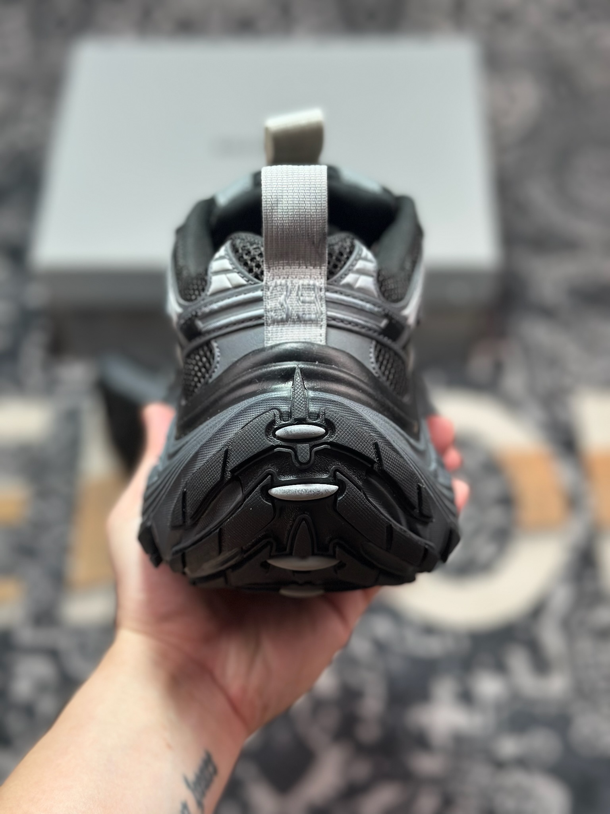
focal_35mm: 48
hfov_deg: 30.3
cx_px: 305
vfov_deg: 39.7
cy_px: 407
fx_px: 1128
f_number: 1.78
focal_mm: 6.86
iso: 80
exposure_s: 1/252
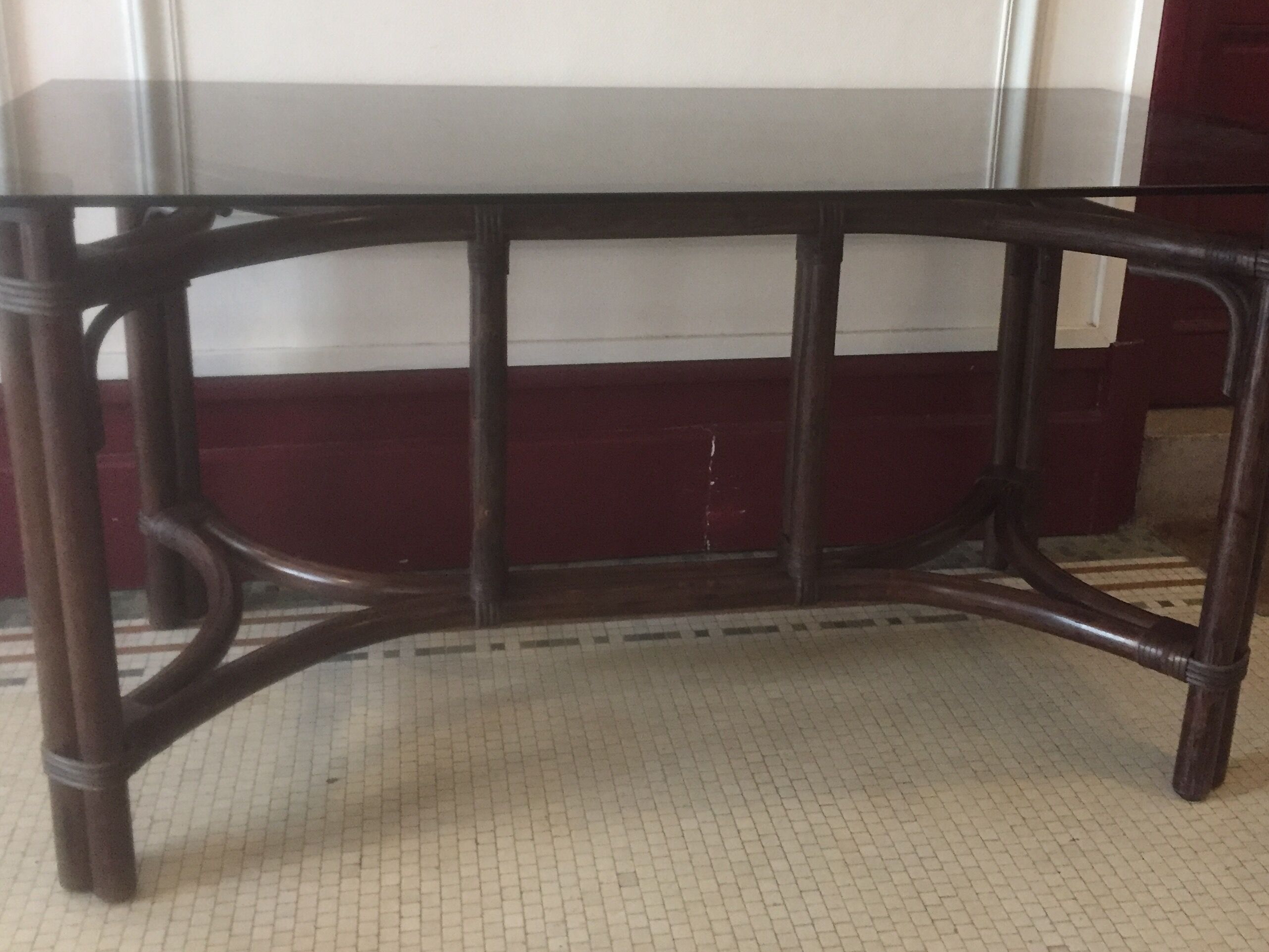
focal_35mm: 37
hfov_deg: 50.1
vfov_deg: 38.4
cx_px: 658
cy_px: 352
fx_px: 1357
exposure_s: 1/25
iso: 250
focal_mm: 4.15
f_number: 2.2
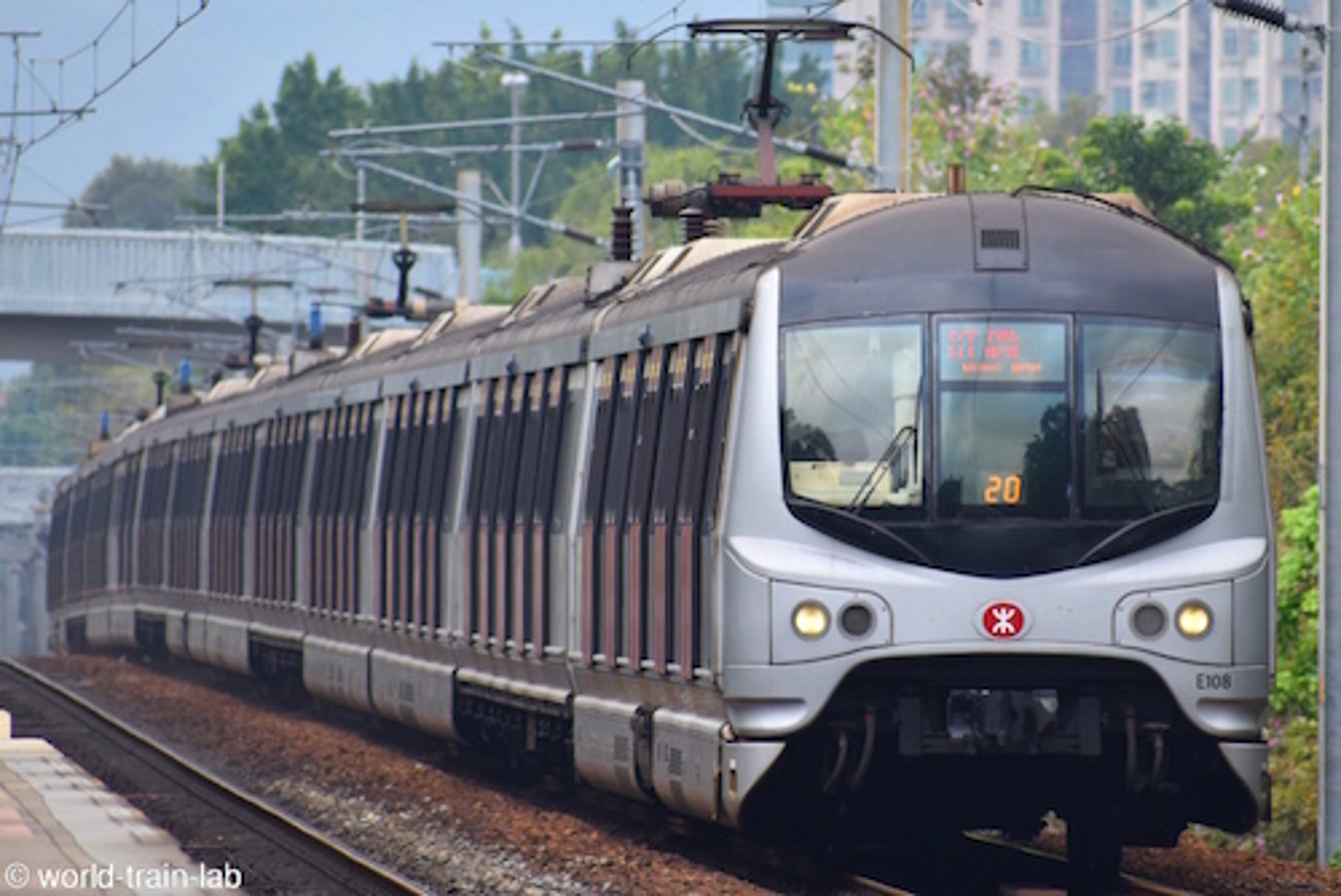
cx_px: 670
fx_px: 15094
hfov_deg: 5.1
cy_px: 448
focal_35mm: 405
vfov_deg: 3.4
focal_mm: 270
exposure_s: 1/400
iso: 400
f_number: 6
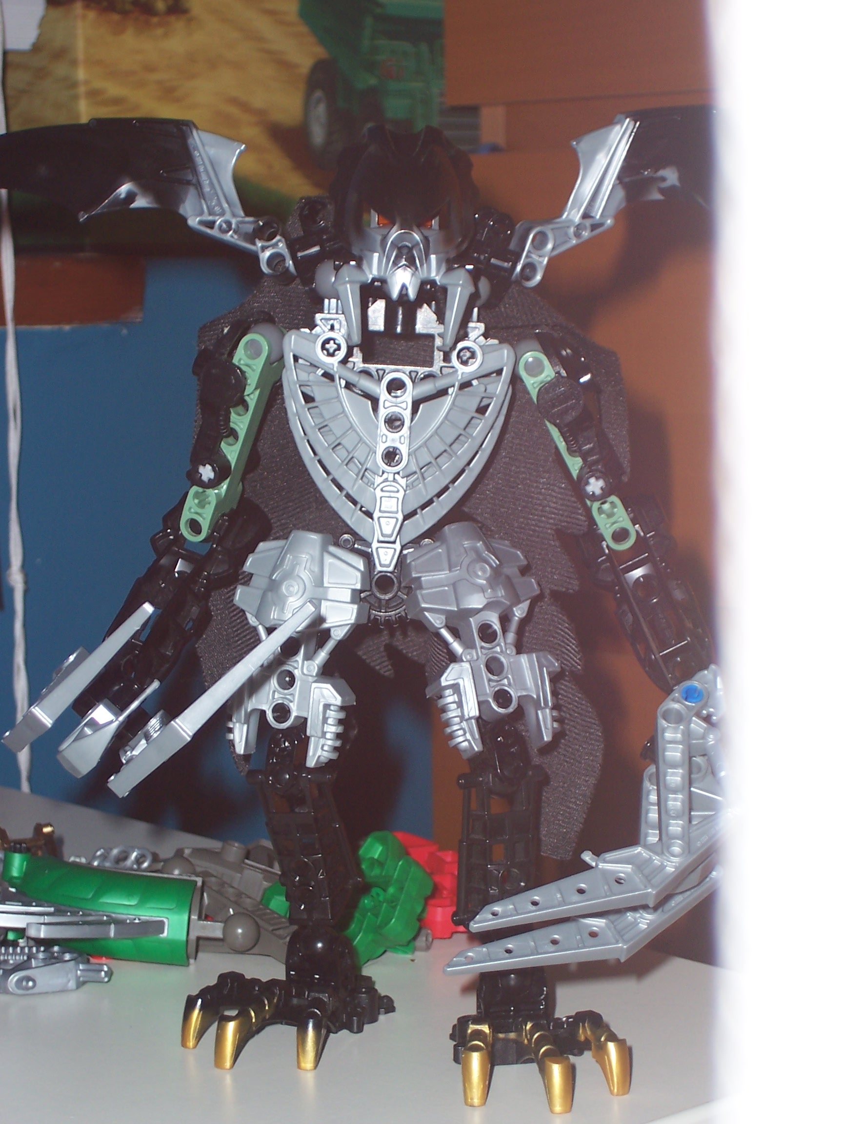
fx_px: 2663
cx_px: 422
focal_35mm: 82
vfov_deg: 23.8
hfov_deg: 18.0
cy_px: 562
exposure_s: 1/90
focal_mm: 13.5
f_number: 4.1
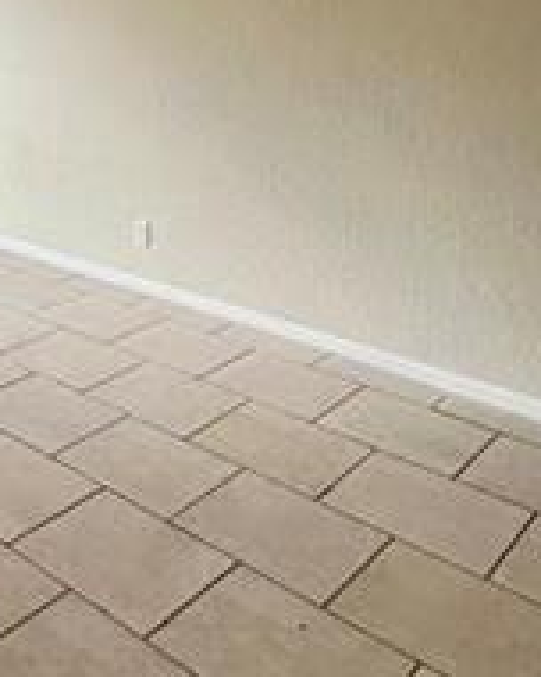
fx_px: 801
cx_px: -110
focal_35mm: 40
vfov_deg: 43.3
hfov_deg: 31.3
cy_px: 121
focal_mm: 1.57
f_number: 1.8
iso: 50
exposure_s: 1/99
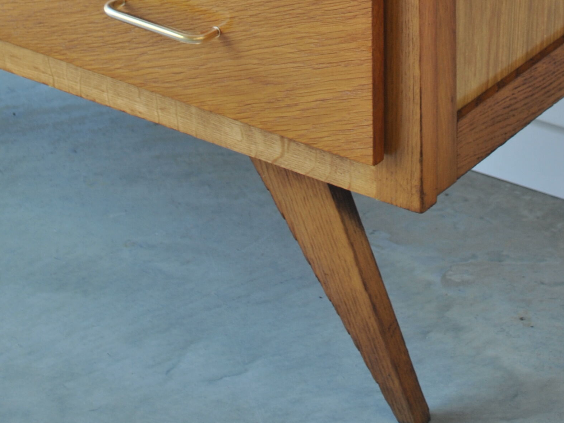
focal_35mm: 114
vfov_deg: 12.4
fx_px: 1857
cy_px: -202
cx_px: 390
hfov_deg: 17.2
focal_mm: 32
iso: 100
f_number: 4.8
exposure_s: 1/25
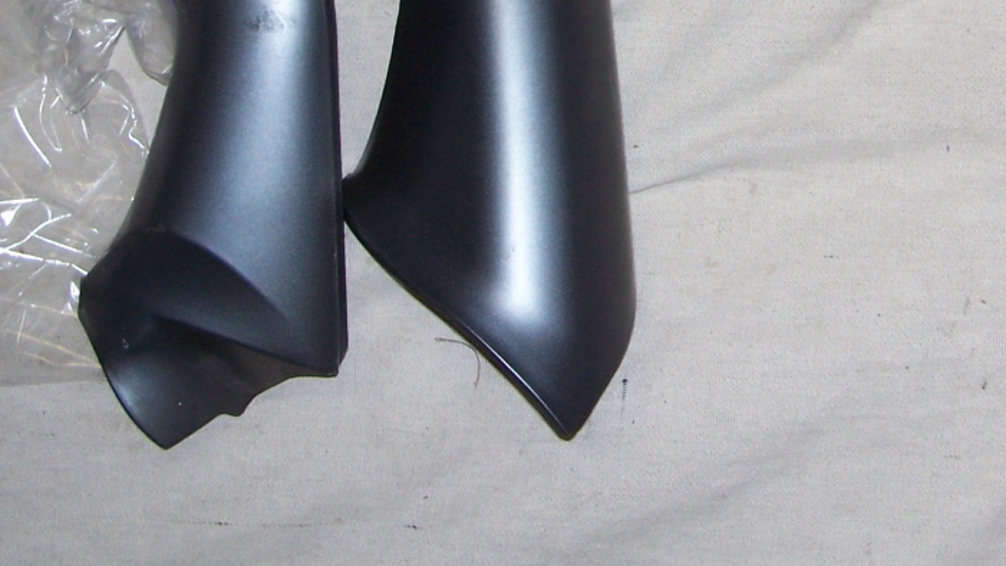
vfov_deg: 12.7
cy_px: -194
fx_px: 2454
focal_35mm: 92
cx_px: 862
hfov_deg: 22.7
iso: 125
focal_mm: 7.8
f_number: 2.8
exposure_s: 1/60
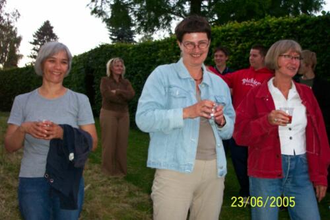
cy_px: 110
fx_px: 321
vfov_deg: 37.8
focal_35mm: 35
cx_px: 165
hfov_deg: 54.5
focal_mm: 7.5
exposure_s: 1/30
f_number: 2.8
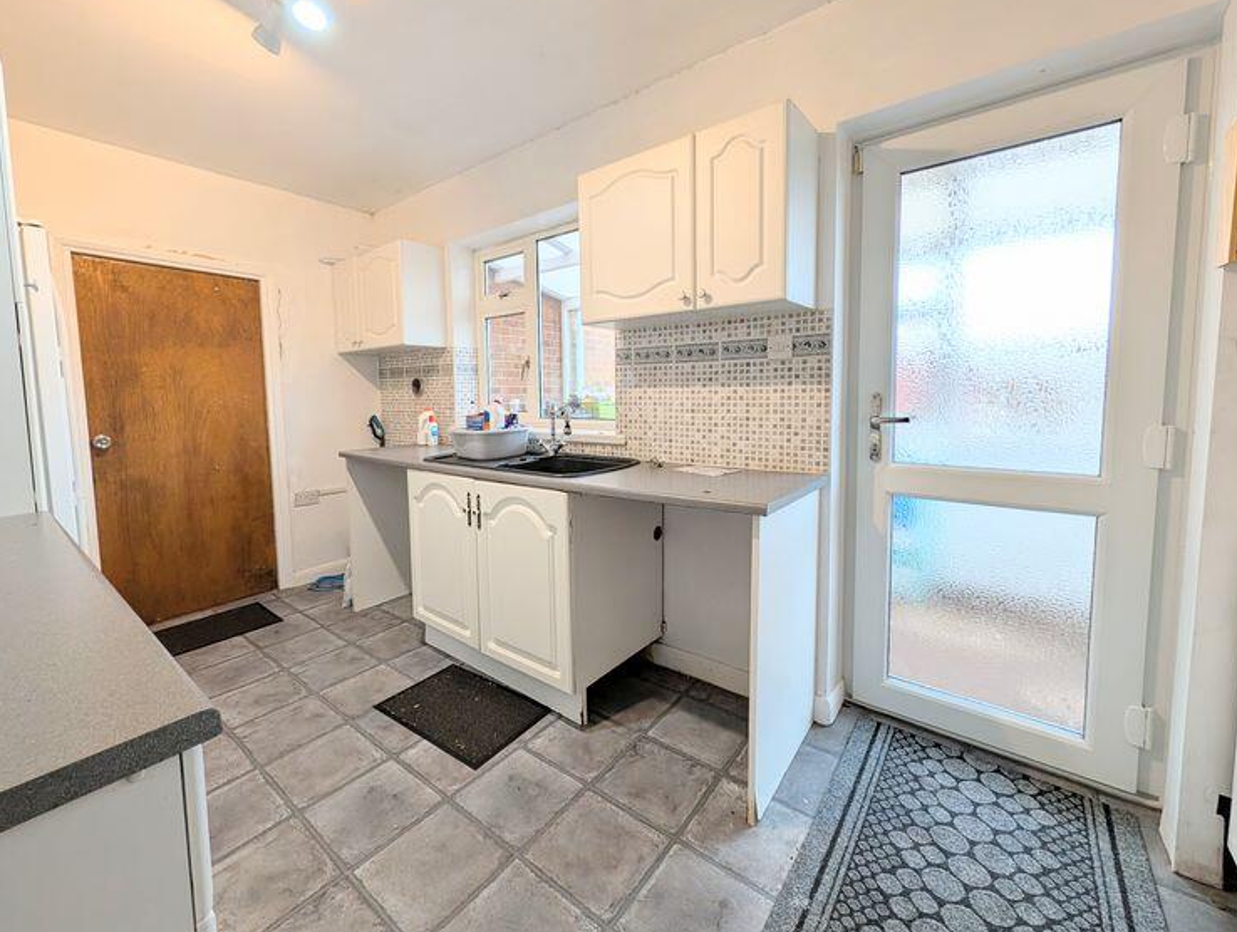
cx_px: 587
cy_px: 429
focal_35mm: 13
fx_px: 465
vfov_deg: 89.9
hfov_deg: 106.0
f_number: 1.7
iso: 48
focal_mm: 2.02
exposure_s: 1/90.1
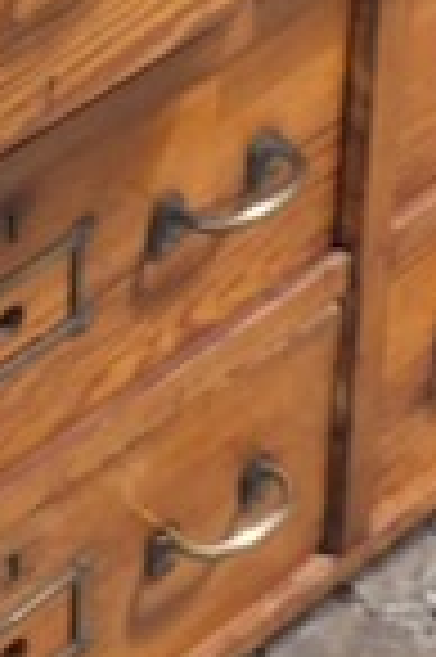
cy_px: -522
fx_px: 3969
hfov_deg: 6.3
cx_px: 288
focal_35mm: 218
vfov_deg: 9.0
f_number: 3.6
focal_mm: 35
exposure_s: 1/125
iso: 3200
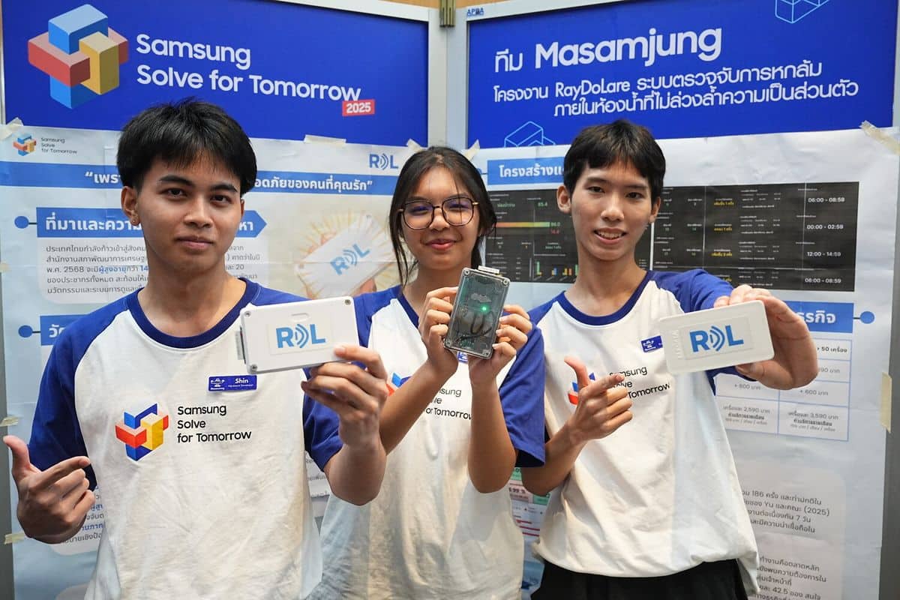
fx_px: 800
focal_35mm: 32
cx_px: 450
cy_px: 300
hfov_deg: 58.7
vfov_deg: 41.1
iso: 3200
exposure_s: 1/125
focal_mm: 32
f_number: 5
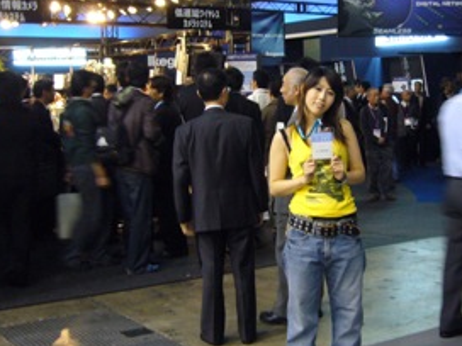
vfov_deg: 25.2
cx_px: 286
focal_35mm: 58
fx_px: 774
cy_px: 141
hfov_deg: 33.1
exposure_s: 1/8
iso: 200
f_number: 2.8
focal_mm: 5.8
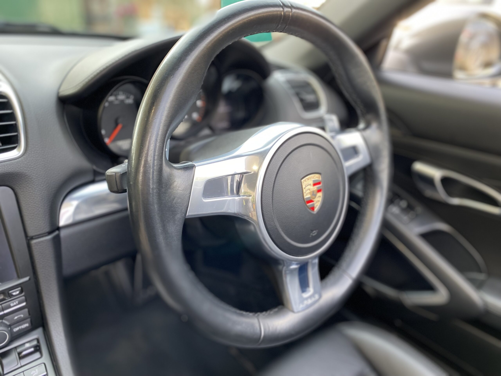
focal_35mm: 26
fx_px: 376
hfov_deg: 67.3
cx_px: 250
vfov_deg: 53.1
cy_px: 188
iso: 64
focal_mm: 4.25
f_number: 1.8
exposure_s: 1/121
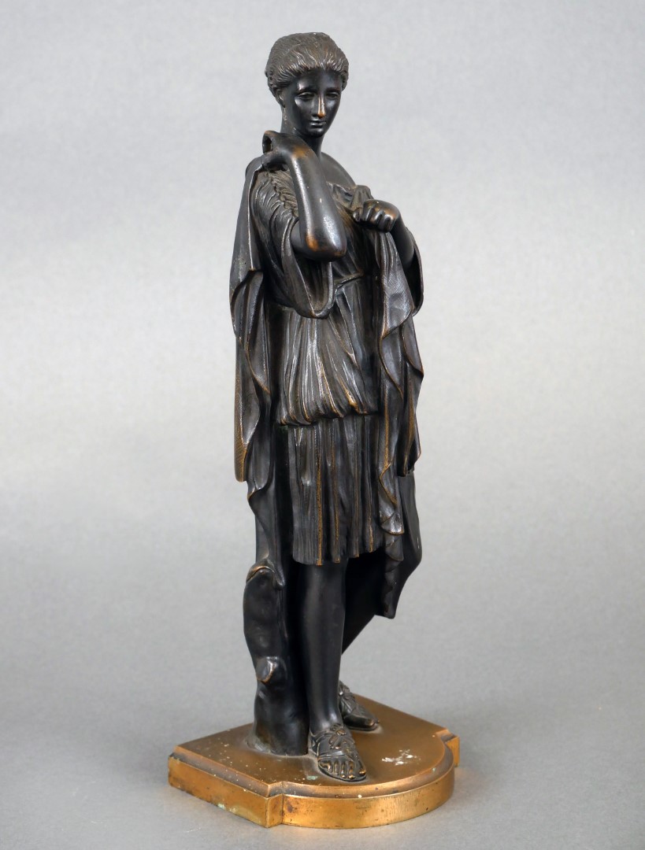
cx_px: 322
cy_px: 425
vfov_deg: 16.3
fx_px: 2960
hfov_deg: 12.4
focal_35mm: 120
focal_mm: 60
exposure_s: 1/80
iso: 400
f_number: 6.3
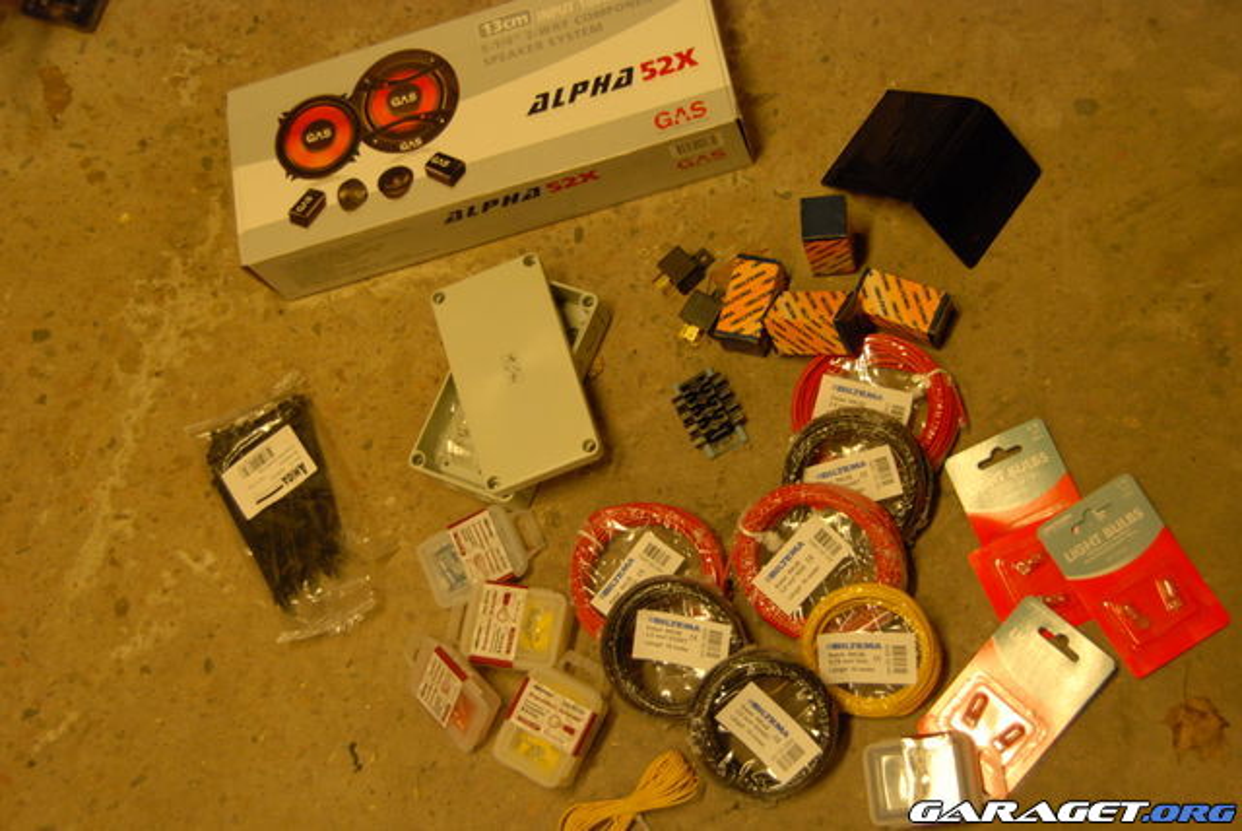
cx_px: 621
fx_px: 1761
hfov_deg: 38.8
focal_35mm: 51
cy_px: 416
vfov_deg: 26.5
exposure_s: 1/40
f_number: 5
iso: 800
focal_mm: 34
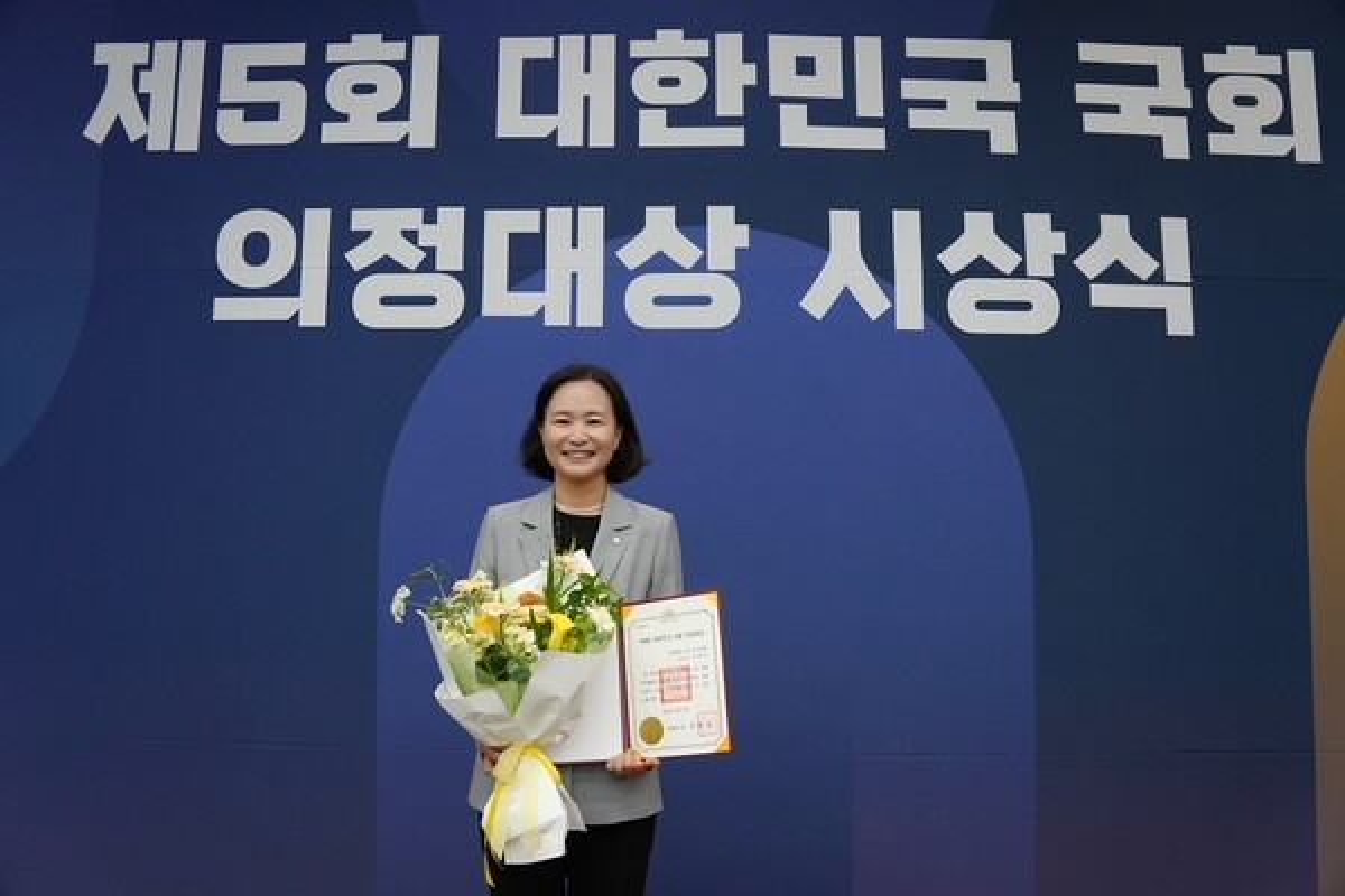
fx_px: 1121
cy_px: 448
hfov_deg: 61.9
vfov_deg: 43.6
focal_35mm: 30
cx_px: 672
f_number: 4
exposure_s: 1/160
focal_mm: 20
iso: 1000
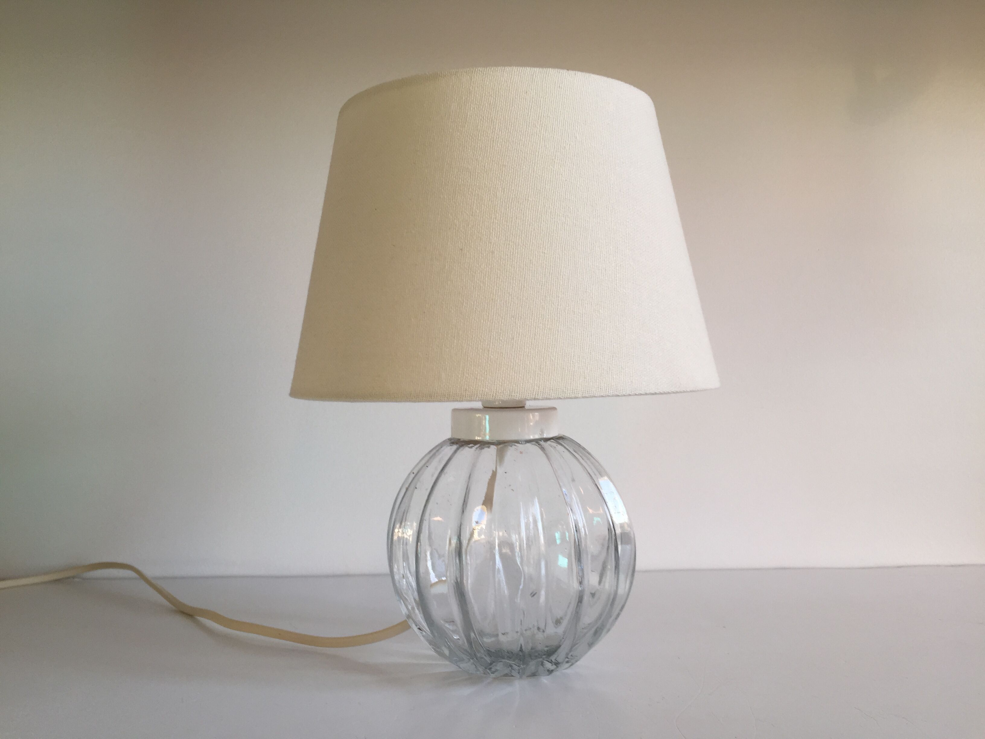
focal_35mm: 29
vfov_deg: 48.2
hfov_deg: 61.7
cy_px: 370
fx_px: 825
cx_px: 492
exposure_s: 1/50
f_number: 2.2
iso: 32
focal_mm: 4.15
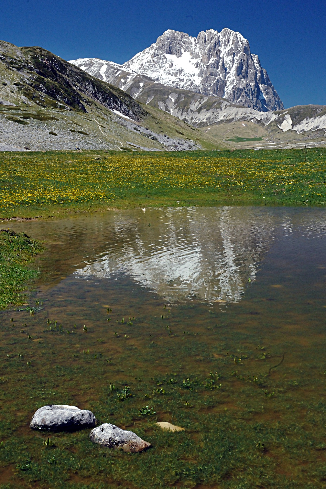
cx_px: 163
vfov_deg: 39.6
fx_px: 679
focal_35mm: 50
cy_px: 244
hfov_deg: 27.0
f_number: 22
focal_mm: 50
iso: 3200
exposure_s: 1/400
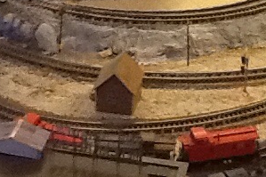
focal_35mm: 147
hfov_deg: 14.0
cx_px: 147
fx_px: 1086
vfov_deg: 9.2
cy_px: -56
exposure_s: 1/33
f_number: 2.4
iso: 250
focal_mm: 2.03
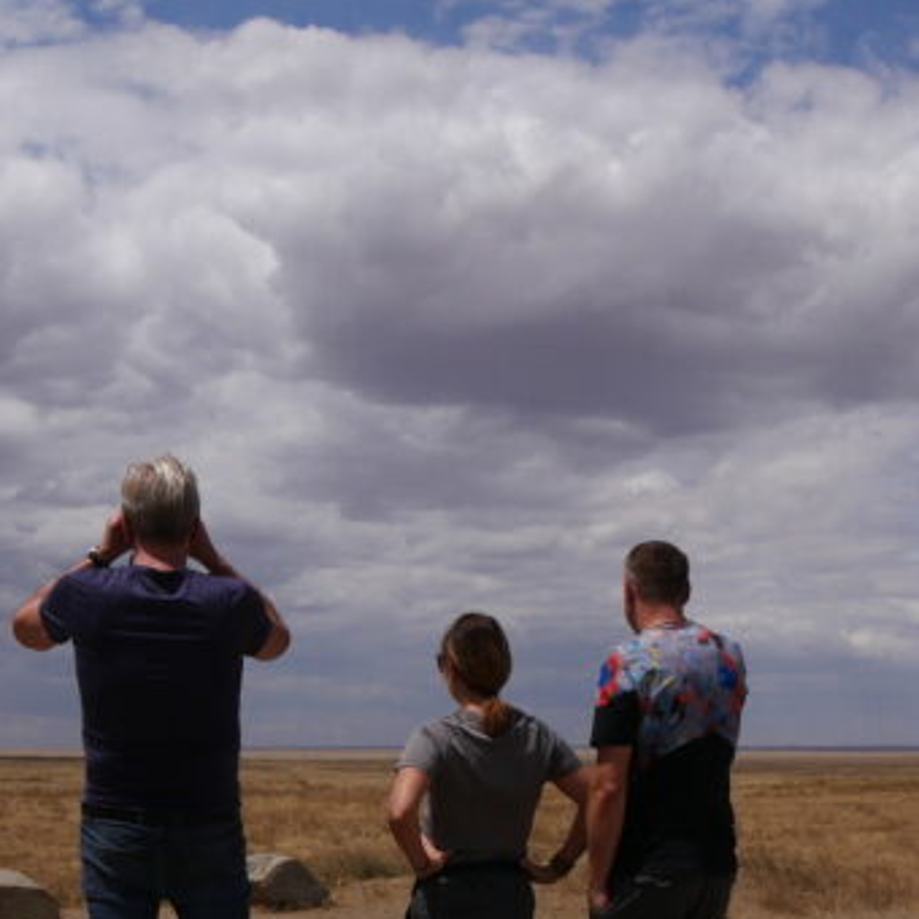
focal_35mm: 60
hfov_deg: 28.6
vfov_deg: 27.9
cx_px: 449
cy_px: 761
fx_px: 1802
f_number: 10
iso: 200
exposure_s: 1/800
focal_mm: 15
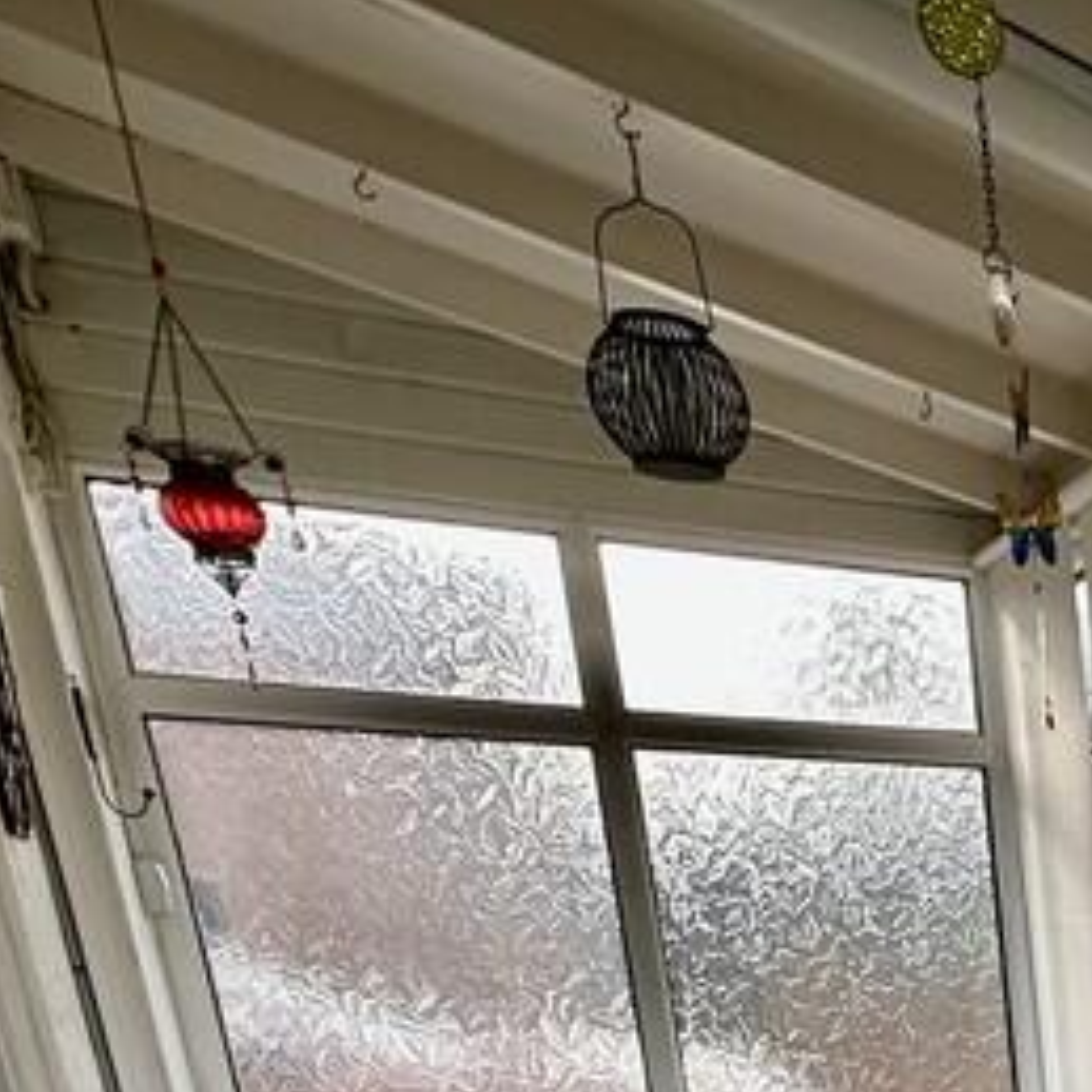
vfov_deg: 27.0
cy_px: 1539
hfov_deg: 25.8
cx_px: 1636
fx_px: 1749
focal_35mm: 49
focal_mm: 2.22
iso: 40
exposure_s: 1/200
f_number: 2.2
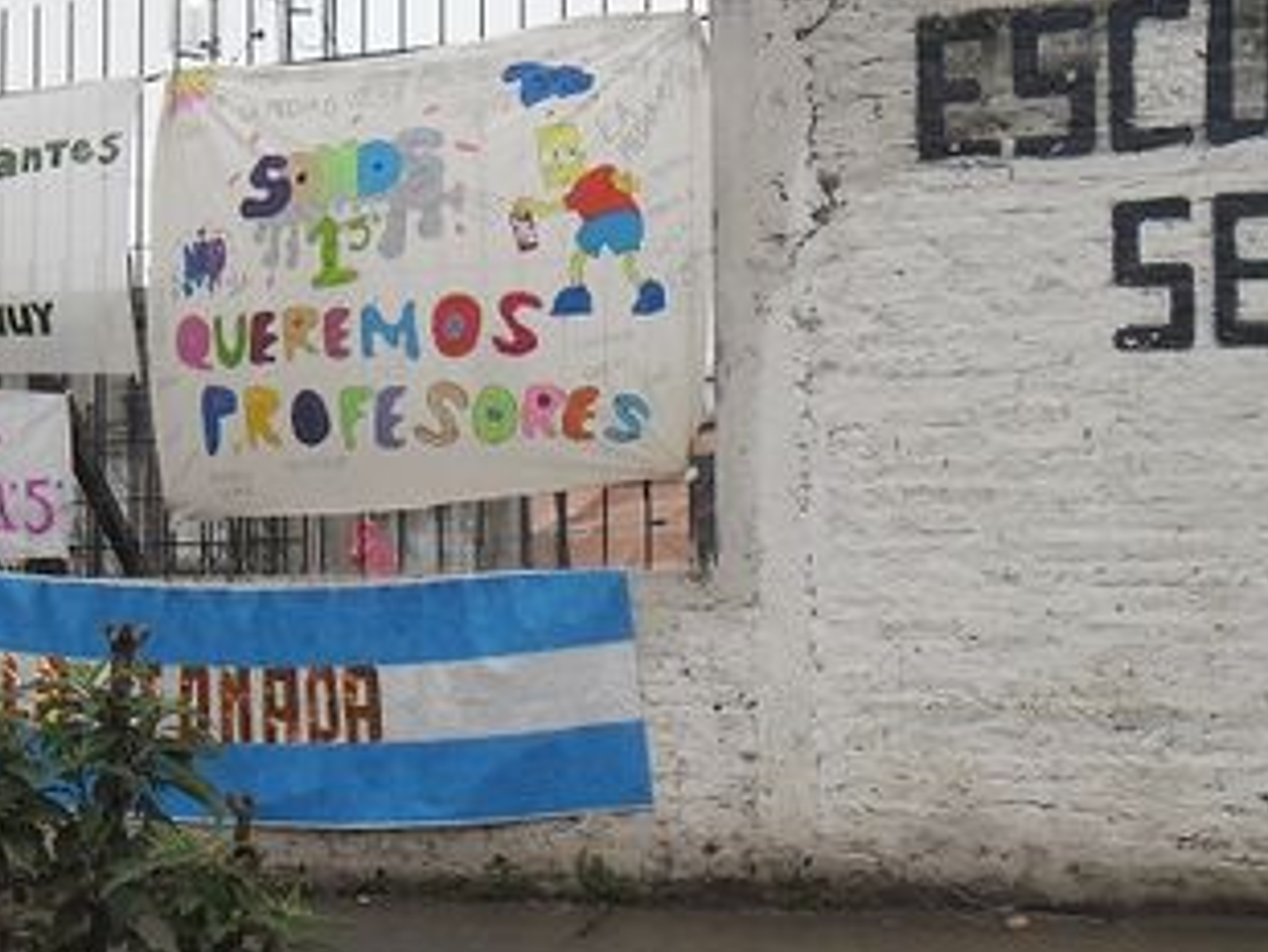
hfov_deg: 38.9
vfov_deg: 30.3
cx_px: 369
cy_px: 513
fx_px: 1759
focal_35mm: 48
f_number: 3.5
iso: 80
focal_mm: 4.9
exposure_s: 1/98
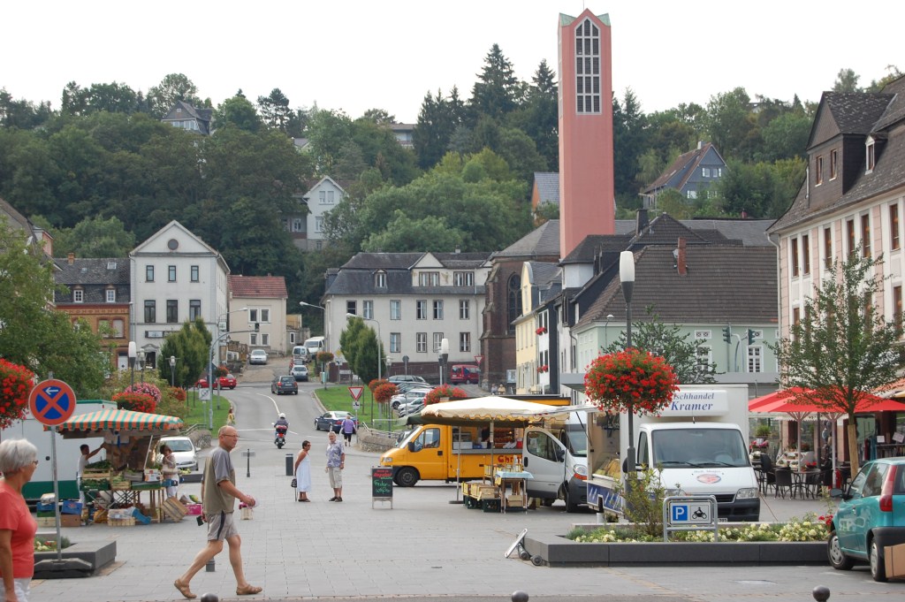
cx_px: 452
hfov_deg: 24.6
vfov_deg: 16.5
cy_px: 301
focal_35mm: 82
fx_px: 2072
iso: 200
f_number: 7.1
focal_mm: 55
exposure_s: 1/200
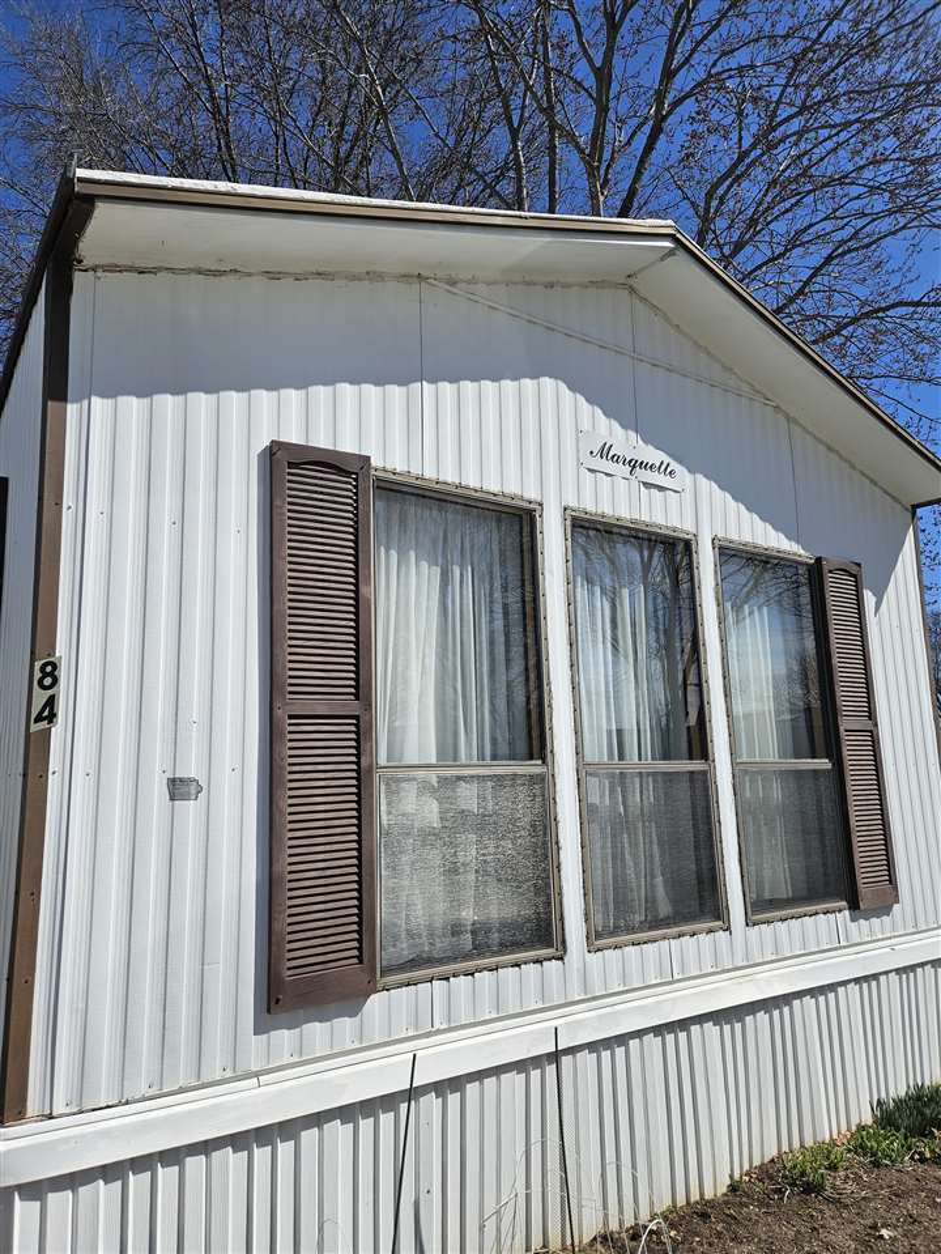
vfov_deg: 73.9
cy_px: 627
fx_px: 833
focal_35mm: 23
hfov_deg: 58.9
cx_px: 470
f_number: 1.8
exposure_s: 1/3967
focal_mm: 5.4
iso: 25
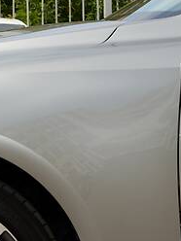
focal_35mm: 158
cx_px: -122
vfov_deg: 12.4
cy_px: 205
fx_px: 1102
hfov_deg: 9.1
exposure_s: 1/200
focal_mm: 34
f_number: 10
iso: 100
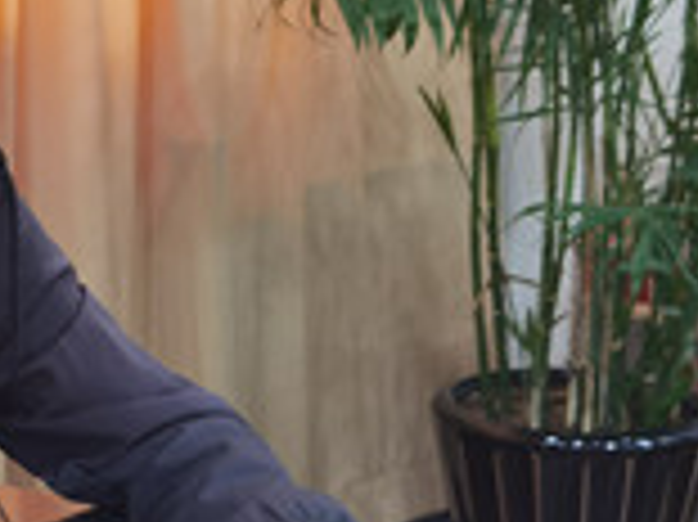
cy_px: 317
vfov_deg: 11.6
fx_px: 2579
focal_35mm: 128
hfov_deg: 15.0
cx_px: -86
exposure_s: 1/50
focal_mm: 6.71
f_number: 1.9
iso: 100
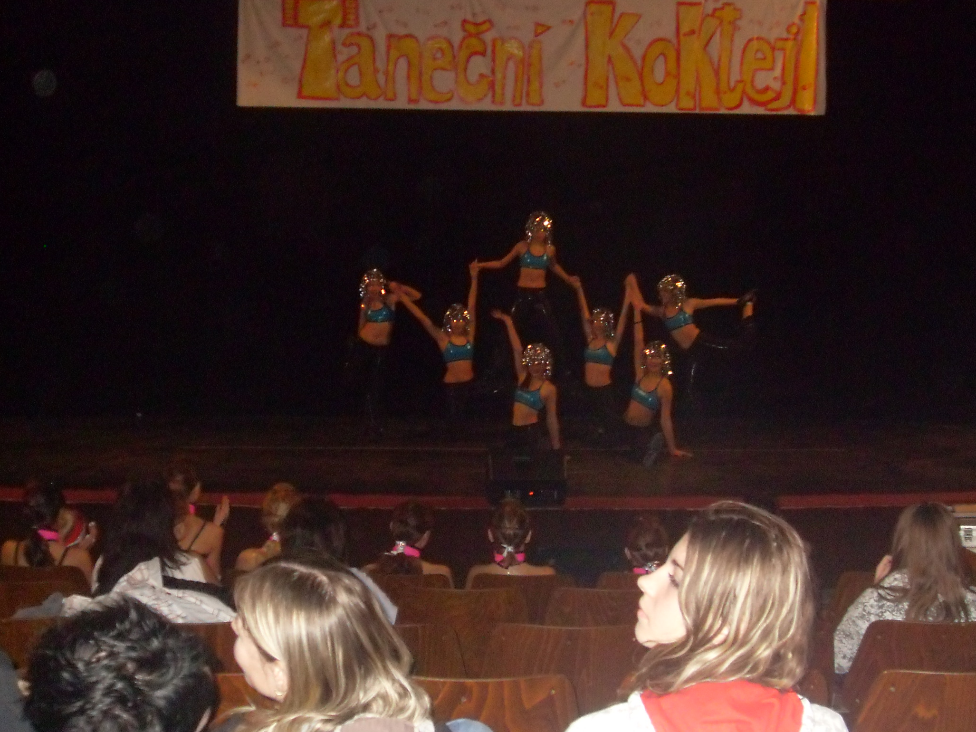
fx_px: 1495
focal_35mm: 53
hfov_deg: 36.1
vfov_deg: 27.5
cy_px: 370
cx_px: 569
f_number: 3.1
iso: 400
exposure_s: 1/45
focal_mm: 7.1
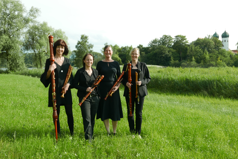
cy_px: 80
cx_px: 119
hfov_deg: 55.8
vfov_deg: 39.0
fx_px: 225
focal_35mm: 34
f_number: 5.6
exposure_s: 1/400
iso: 200
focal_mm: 15.4
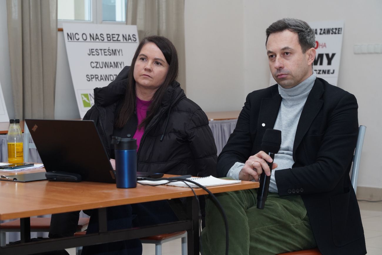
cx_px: 191
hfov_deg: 20.0
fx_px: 1082
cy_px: 128
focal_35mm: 102
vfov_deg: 13.4
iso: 1250
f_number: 8
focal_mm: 102
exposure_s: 1/100
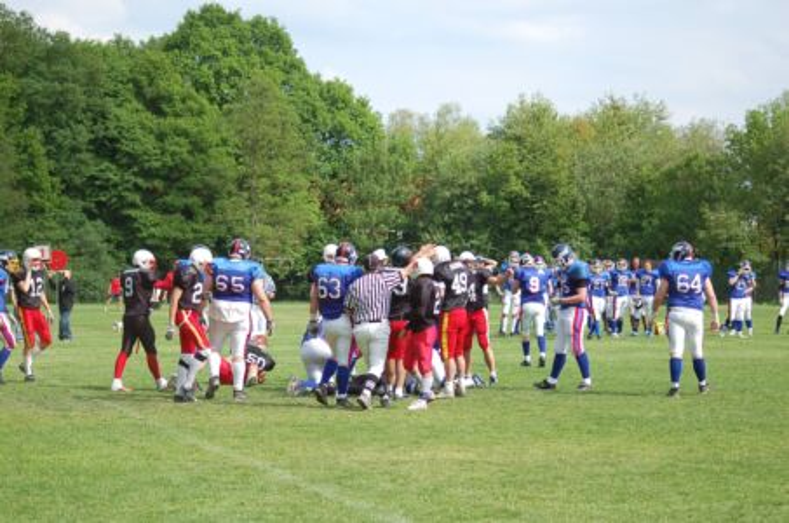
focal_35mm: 105
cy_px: 262
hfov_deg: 19.5
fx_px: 2296
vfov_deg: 13.0
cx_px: 394
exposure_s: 1/1000
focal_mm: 70
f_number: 4
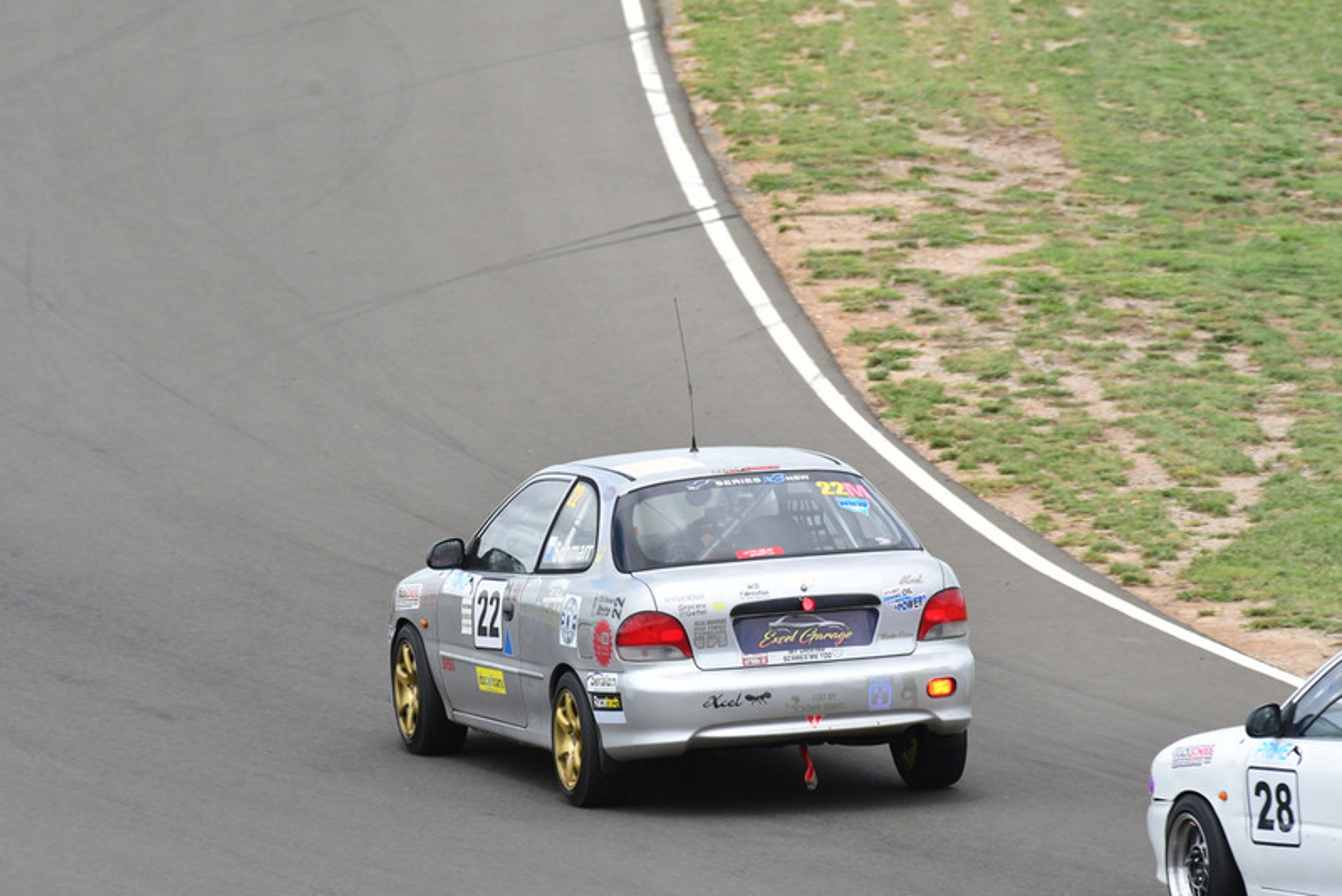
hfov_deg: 2.9
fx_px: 26848
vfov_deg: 1.9
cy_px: 448
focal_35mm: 720
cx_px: 671
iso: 640
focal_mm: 480
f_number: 10
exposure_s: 1/640
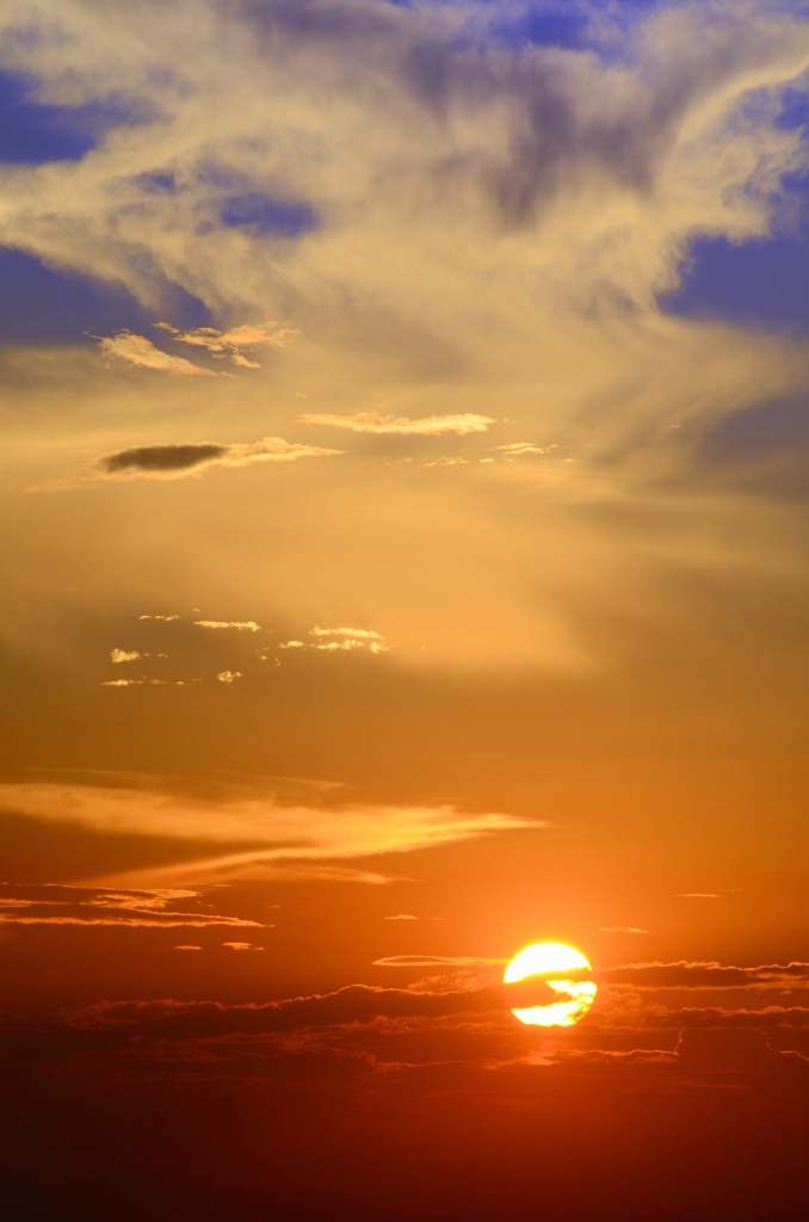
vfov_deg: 6.9
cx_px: 404
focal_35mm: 300
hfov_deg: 4.6
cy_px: 611
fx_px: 10160
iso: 100
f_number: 16
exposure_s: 1/80
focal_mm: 200
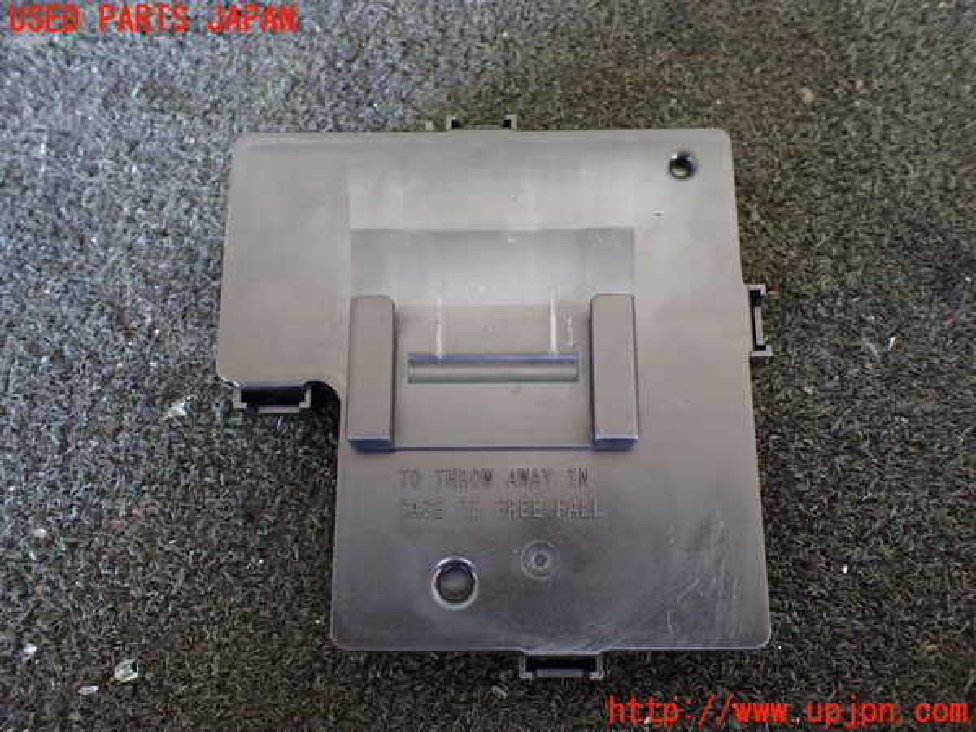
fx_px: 846
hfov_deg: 60.0
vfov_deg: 46.8
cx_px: 488
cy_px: 366
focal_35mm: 30
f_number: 2.3
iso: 800
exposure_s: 1/30
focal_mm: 5.4
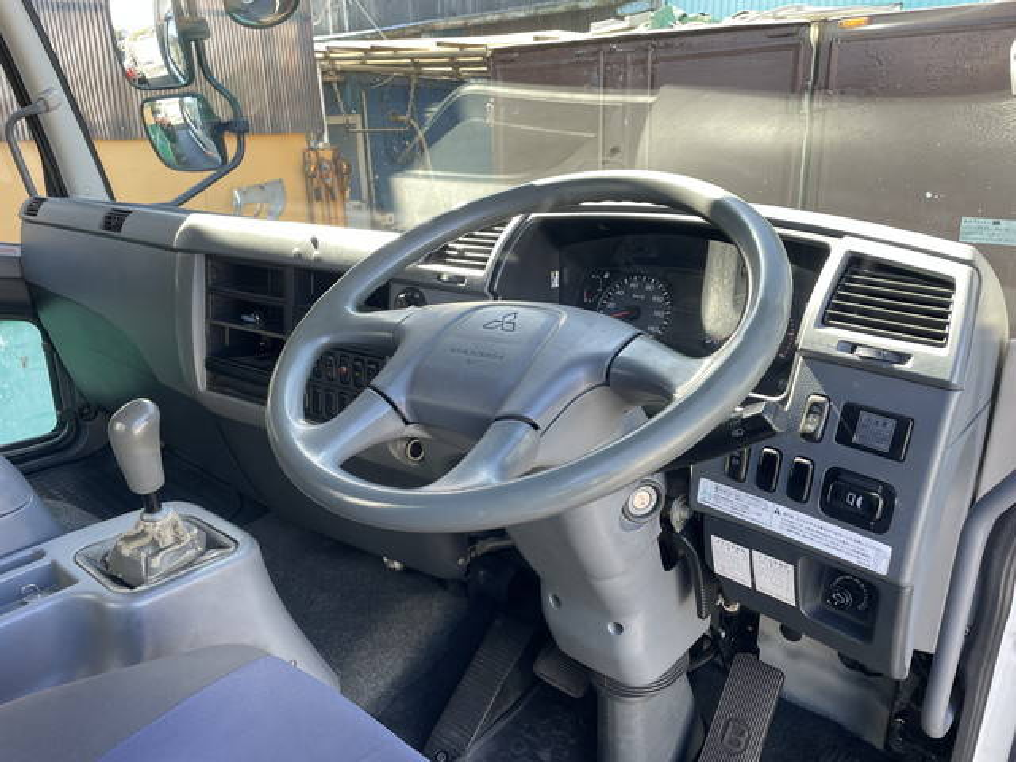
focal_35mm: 26
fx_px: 763
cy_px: 381
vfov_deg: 53.1
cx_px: 508
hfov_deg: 67.3
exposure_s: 1/121
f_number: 1.6
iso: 80
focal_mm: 4.2
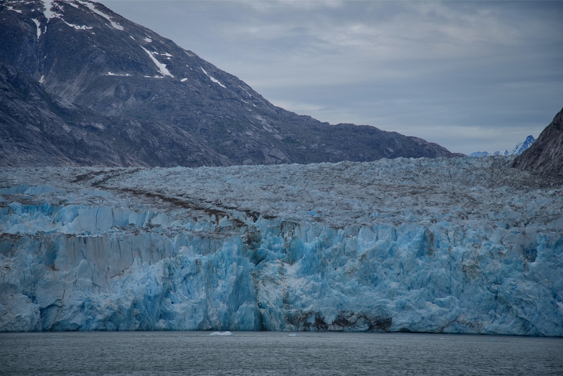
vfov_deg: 11.4
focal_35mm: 120
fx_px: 1877
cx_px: 282
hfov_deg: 17.1
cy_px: 188
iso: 100
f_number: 7.1
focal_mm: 120
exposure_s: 1/250
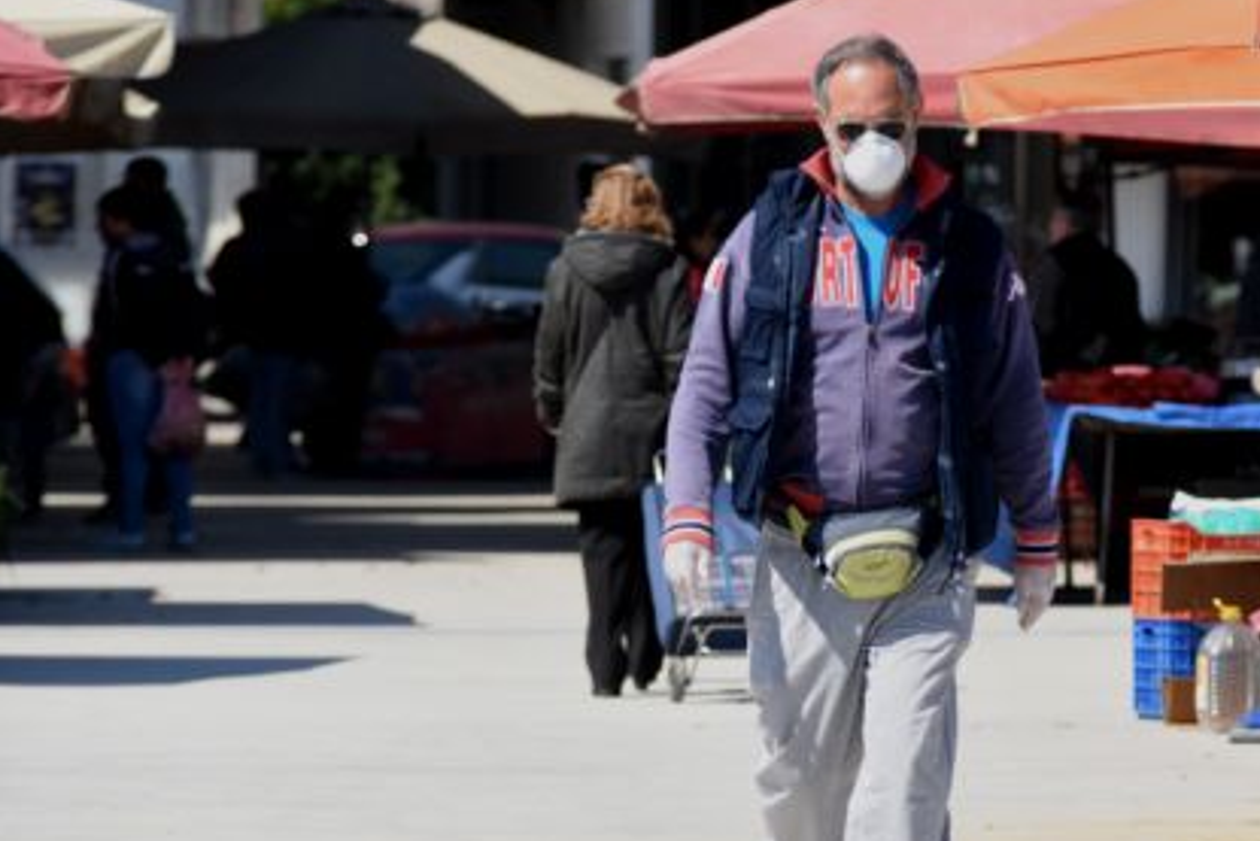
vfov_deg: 3.0
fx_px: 16210
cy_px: 512
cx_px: 944
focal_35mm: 463
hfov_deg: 4.4
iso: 500
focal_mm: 200
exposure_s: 1/3195
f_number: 4.5
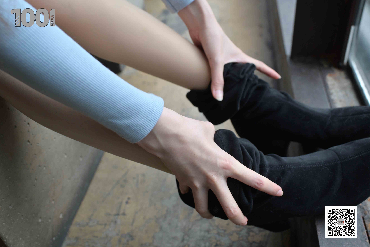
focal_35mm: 35
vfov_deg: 37.9
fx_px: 360
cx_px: 185
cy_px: 124
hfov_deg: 54.4
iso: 800
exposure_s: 1/125
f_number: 5
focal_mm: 35
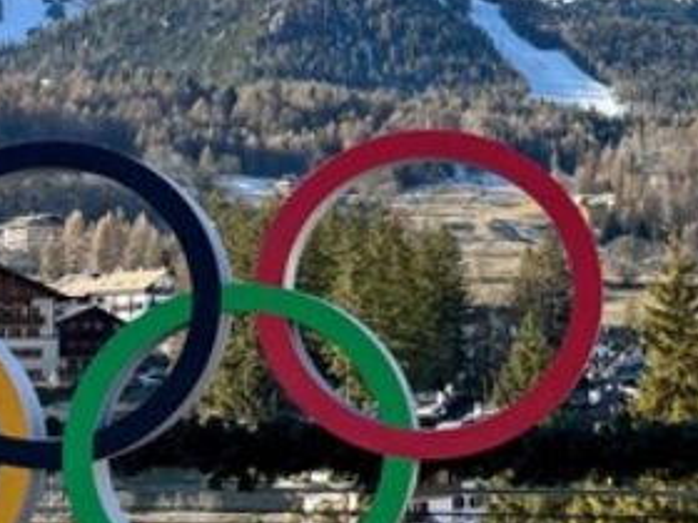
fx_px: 1916
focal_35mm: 95
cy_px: 149
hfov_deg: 20.3
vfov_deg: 15.5
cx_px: 598
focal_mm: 5.1
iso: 50
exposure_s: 1/1558
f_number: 1.6
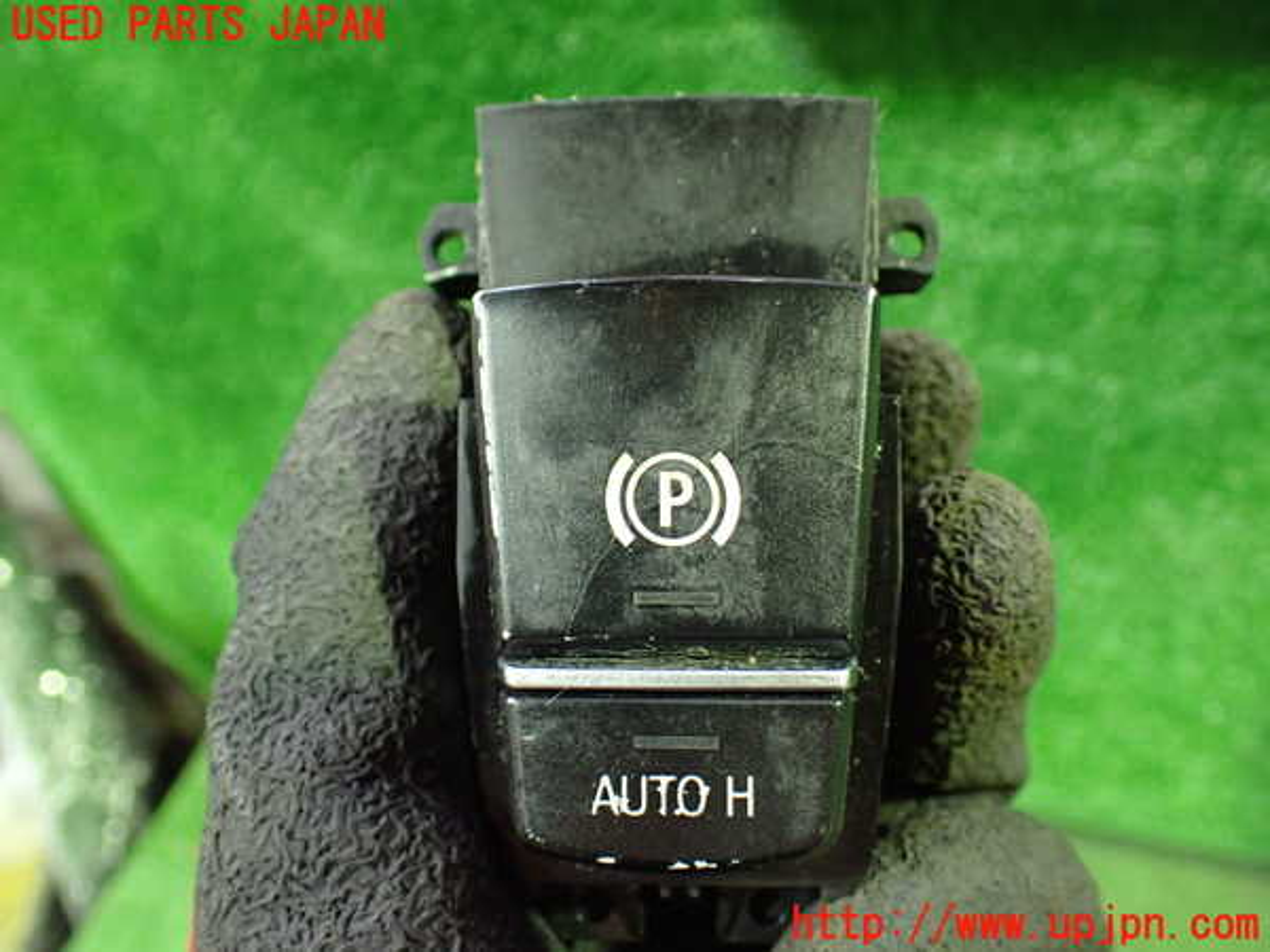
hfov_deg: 60.0
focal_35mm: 30
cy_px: 476
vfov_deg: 46.8
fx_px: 1101
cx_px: 635
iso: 1000
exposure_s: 1/30
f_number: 2.3
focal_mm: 5.4
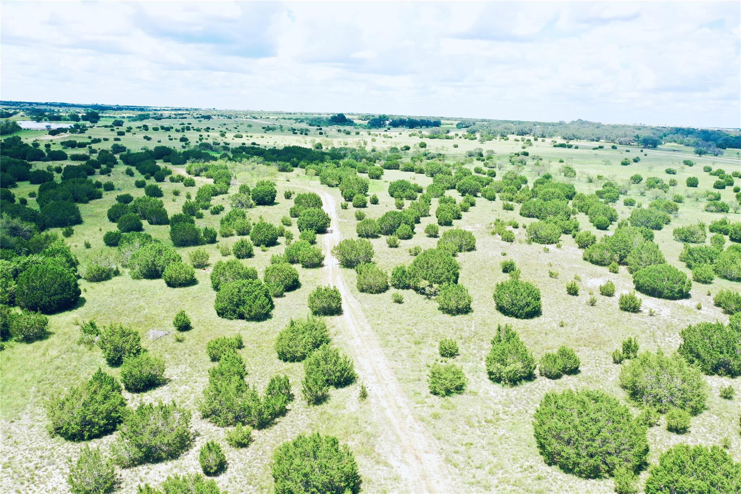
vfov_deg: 46.4
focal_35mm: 28
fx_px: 576
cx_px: 370
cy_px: 247
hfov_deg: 65.5
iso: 100
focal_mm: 10.26
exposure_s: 1/240
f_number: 5.6
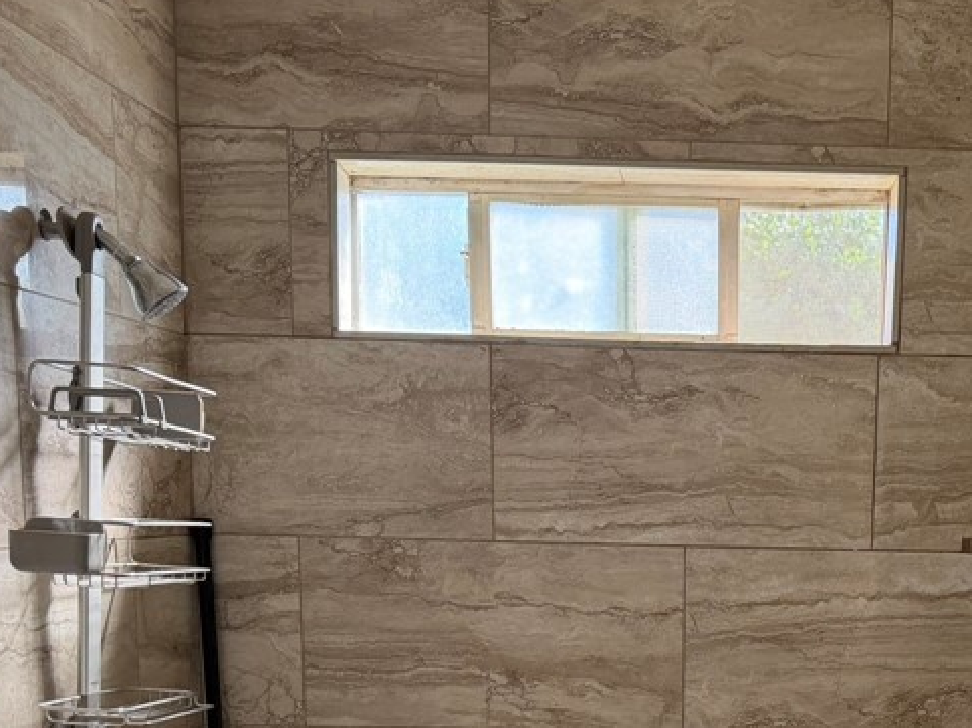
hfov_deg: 36.2
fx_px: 1431
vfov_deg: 27.1
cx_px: 778
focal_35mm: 51
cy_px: 714
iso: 160
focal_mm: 6.76
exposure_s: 1/224
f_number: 1.78
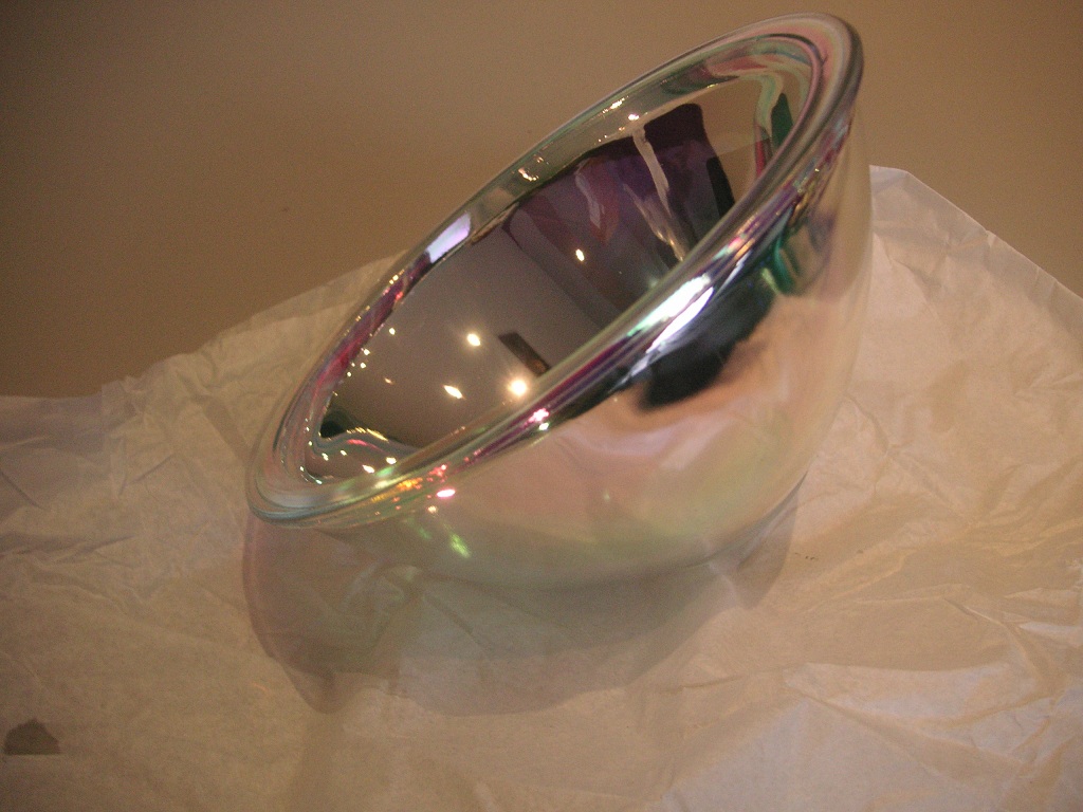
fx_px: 1158
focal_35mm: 37
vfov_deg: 38.7
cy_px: 406
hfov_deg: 50.1
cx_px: 542
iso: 100
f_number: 2.8
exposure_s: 1/45
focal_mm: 6.1
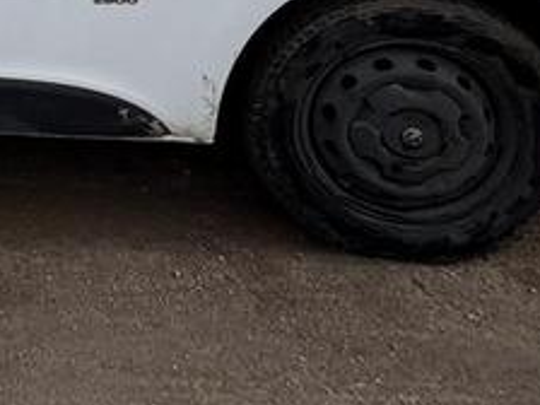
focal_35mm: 56
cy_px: -287
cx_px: -234
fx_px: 874
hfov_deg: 26.5
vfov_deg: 20.2
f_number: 2.2
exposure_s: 1/1048
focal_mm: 2.22
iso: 40
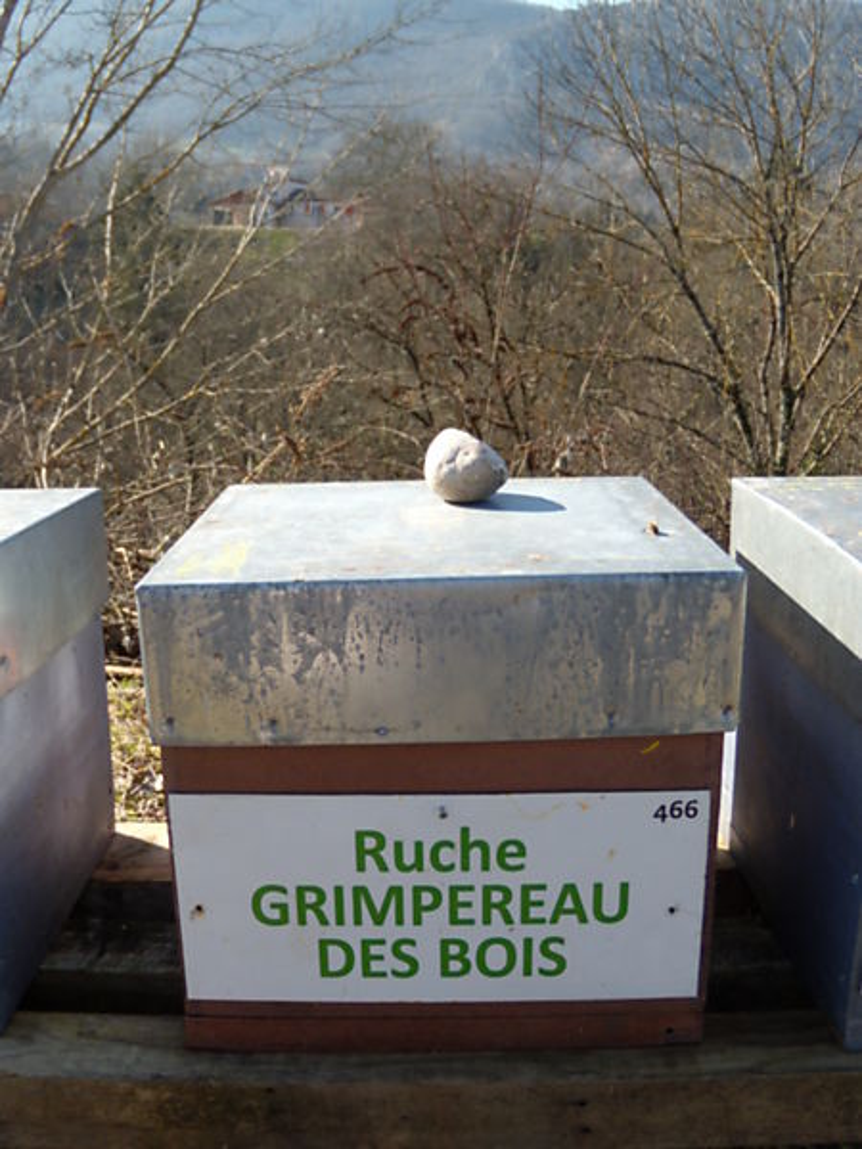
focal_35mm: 36
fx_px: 1195
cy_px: 574
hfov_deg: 39.7
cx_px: 431
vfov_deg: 51.4
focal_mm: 6.4
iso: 80
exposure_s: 1/400
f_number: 3.6
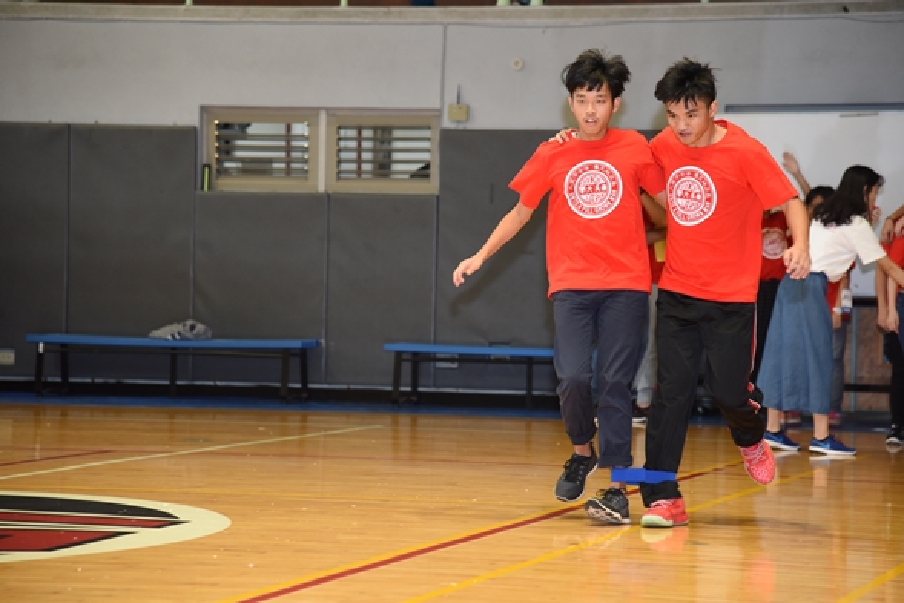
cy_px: 302
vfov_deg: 11.4
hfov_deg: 17.1
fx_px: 3014
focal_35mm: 120
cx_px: 452
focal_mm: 120
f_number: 4
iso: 2000
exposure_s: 1/250
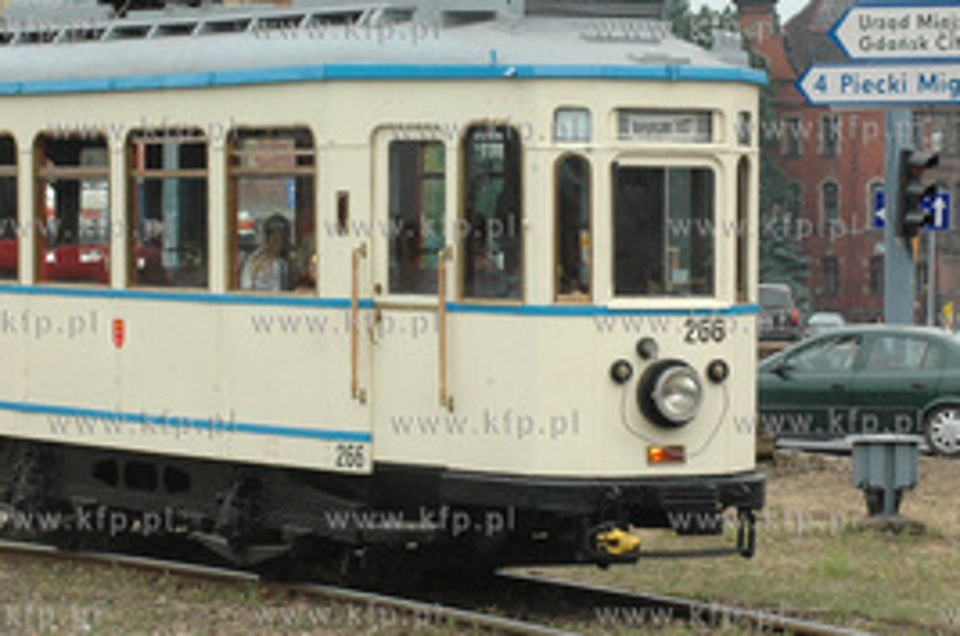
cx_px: 270
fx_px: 4791
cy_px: 176
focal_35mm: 180
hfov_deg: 11.4
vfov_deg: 7.6
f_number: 18
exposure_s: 1/125
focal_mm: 80
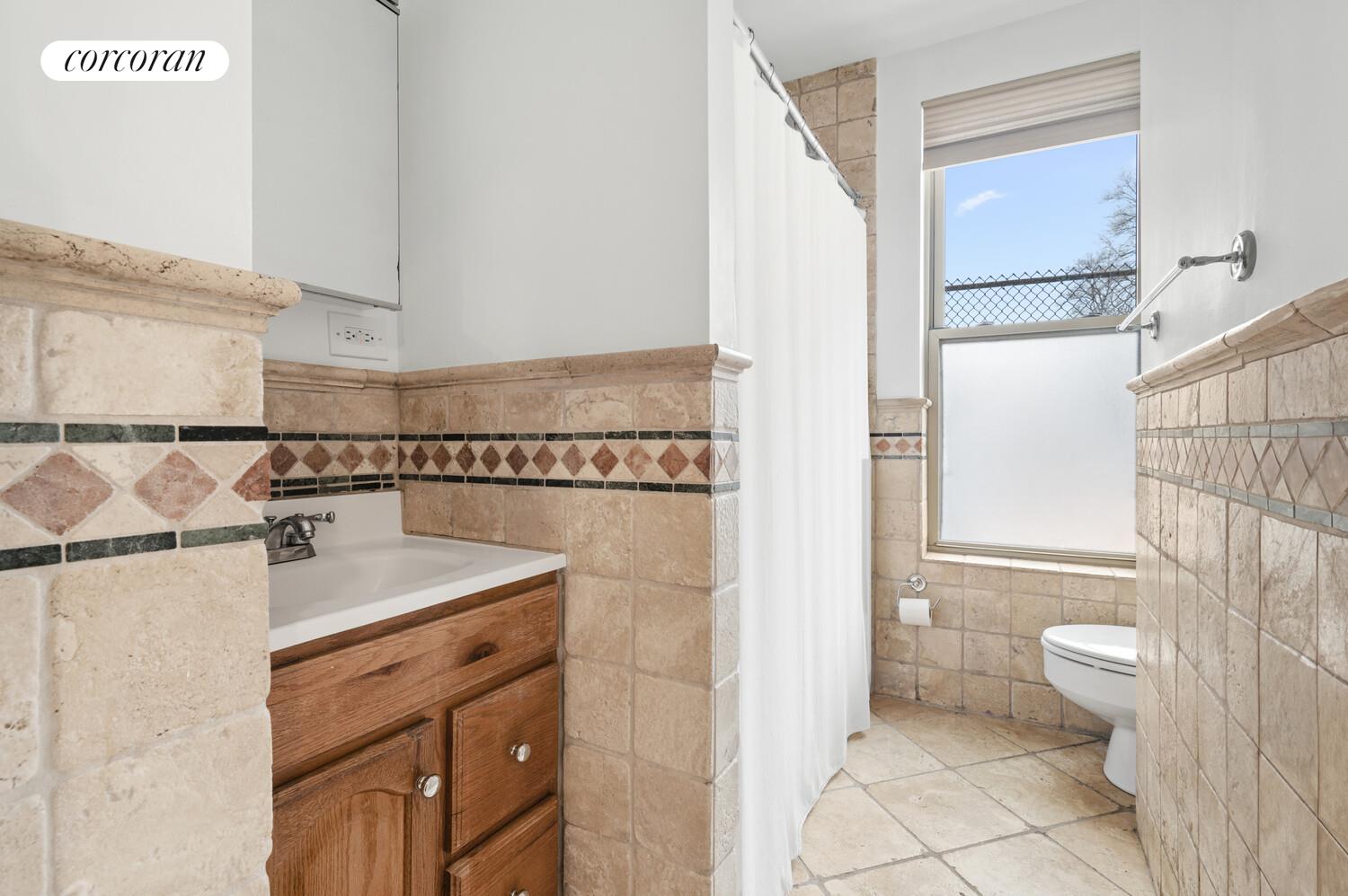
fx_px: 599
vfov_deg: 73.7
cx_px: 674
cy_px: 448
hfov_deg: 96.8
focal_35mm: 16
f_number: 10
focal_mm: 16
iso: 400
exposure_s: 1/4
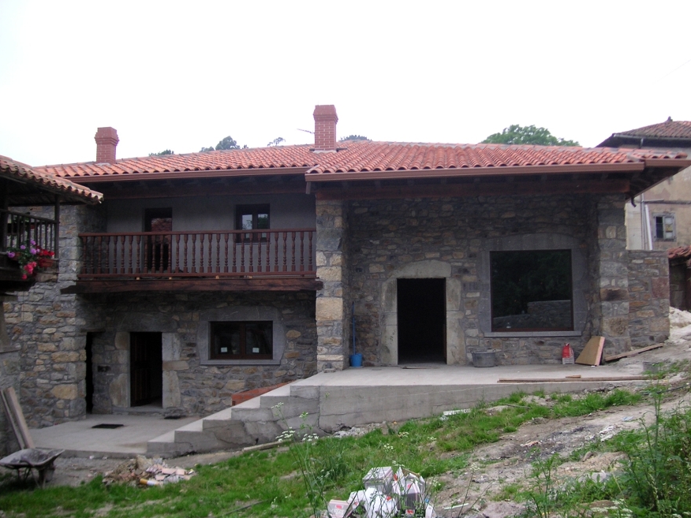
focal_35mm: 38
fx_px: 759
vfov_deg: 37.7
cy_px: 261
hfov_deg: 49.0
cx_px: 348
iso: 50
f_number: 2.8
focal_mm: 6.1
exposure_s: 1/90
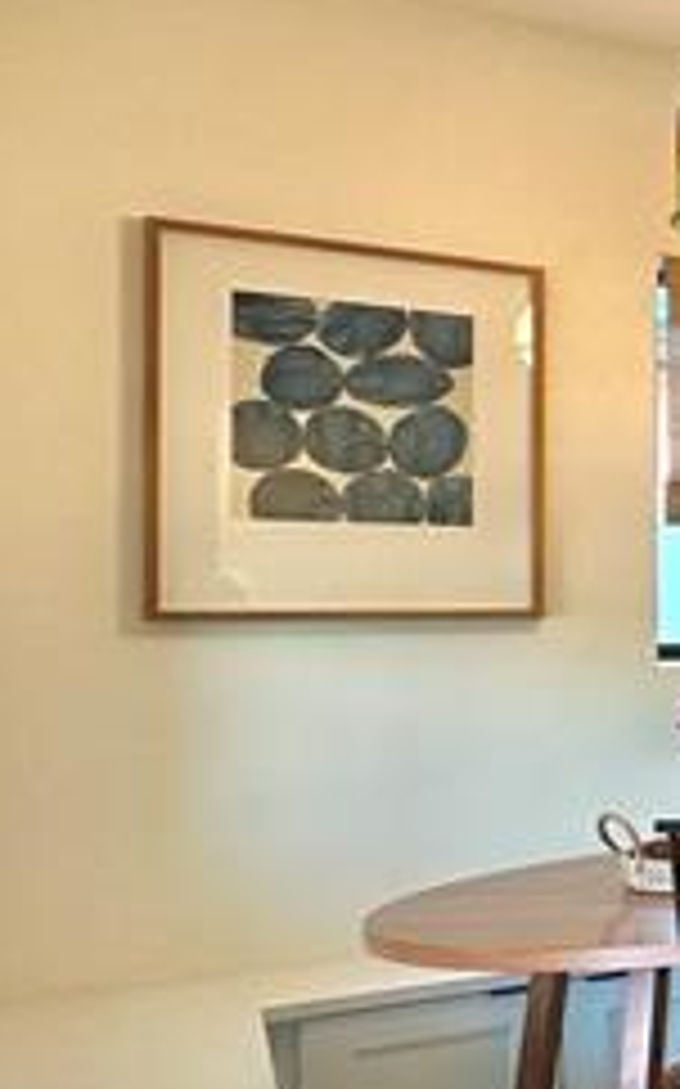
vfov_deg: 41.0
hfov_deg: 15.0
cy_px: 598
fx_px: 1455
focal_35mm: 49
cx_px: 1644
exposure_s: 1/120
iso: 200
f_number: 2.2
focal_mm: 2.22
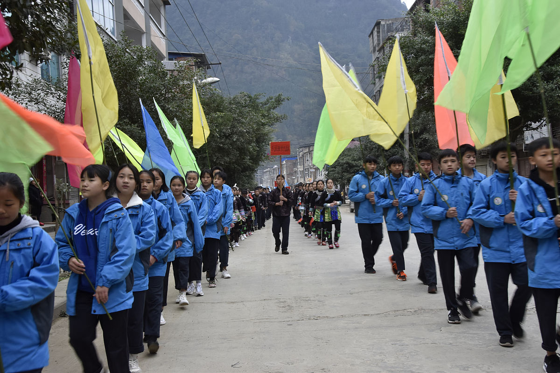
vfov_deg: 30.8
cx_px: 280
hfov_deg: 45.0
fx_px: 677
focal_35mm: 44
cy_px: 186
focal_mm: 29
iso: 400
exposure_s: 1/40
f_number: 9
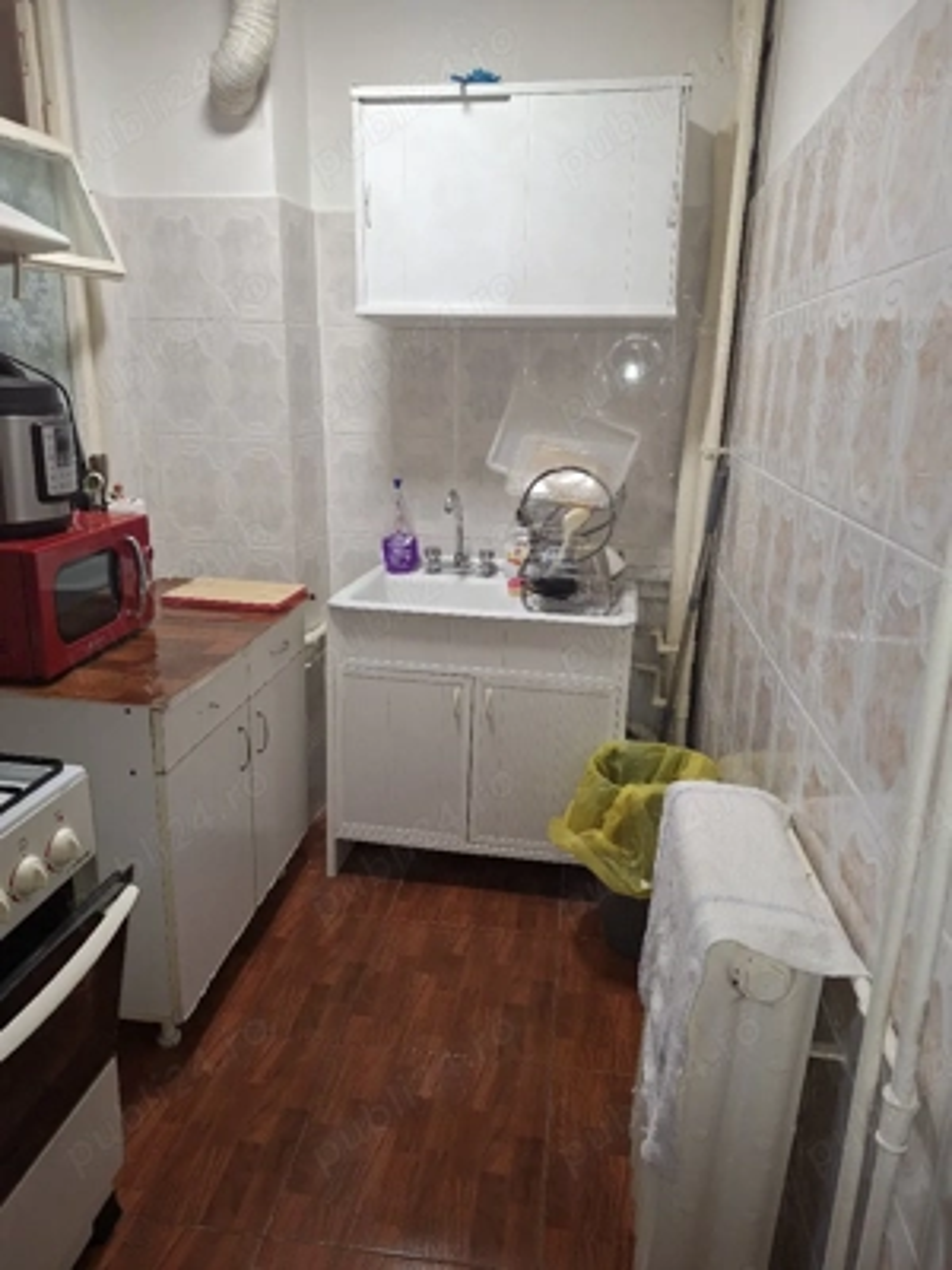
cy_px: 635
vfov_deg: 73.9
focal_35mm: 23
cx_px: 476
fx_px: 843
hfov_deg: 58.9
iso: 25
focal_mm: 5.54
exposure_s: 1/50
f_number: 1.8
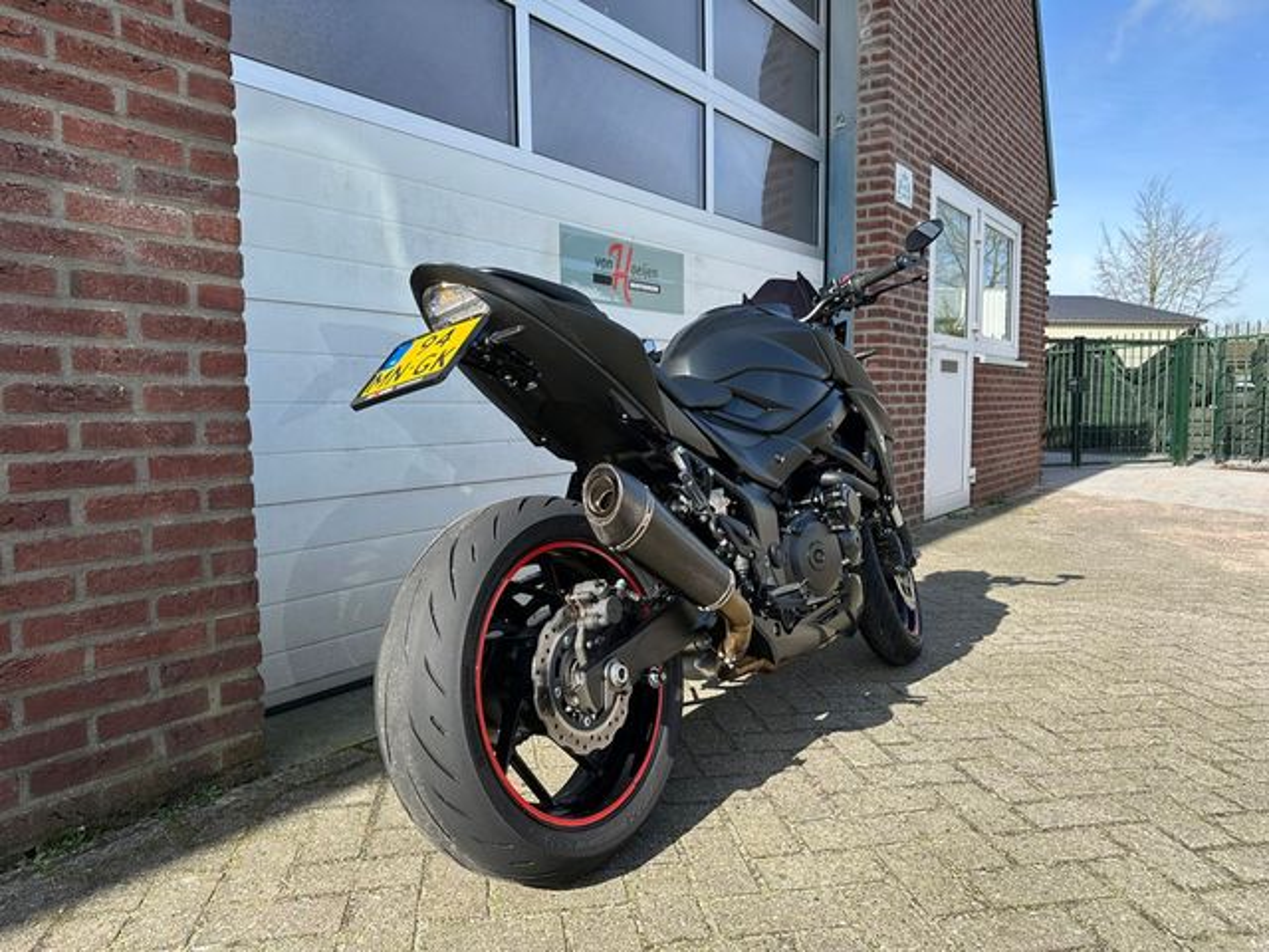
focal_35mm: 24
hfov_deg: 71.6
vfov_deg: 56.8
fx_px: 880
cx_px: 634
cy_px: 476
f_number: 1.78
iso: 80
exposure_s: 1/1916
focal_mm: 6.86
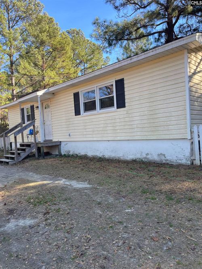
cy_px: 134
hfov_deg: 54.9
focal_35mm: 25
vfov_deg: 69.4
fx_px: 195
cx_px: 101
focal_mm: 5.1
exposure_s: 1/509
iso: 32
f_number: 1.6
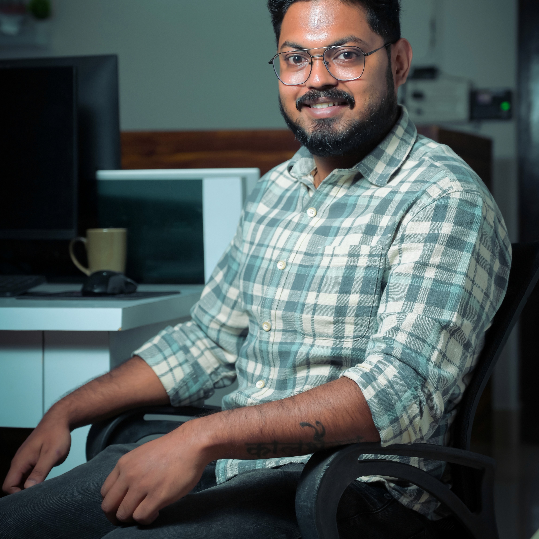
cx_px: 269
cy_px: 196
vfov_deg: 19.9
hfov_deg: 19.9
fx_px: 1533
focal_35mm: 87
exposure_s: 1/400
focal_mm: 68
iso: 250
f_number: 4
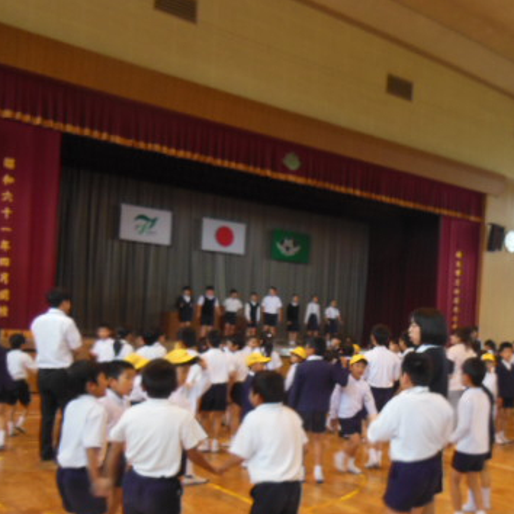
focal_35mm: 40
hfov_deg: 41.0
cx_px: 364
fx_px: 672
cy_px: 344
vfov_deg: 41.3
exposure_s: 1/30
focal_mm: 4.5
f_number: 3.5
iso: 200
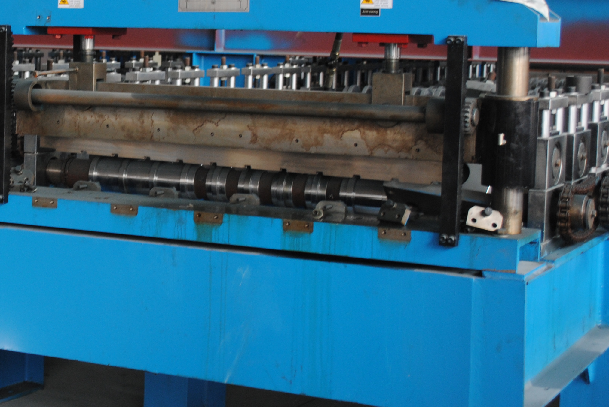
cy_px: 143
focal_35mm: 86
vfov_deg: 15.9
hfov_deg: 23.0
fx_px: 1456
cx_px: 58
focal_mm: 30
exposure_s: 1/30
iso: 200
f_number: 4.5
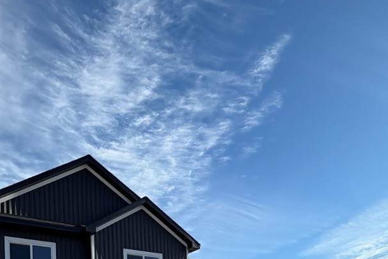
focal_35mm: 37
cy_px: 352
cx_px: 91
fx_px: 399
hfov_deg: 49.5
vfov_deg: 28.3
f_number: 2.2
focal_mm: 2.22
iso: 20
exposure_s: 1/1105
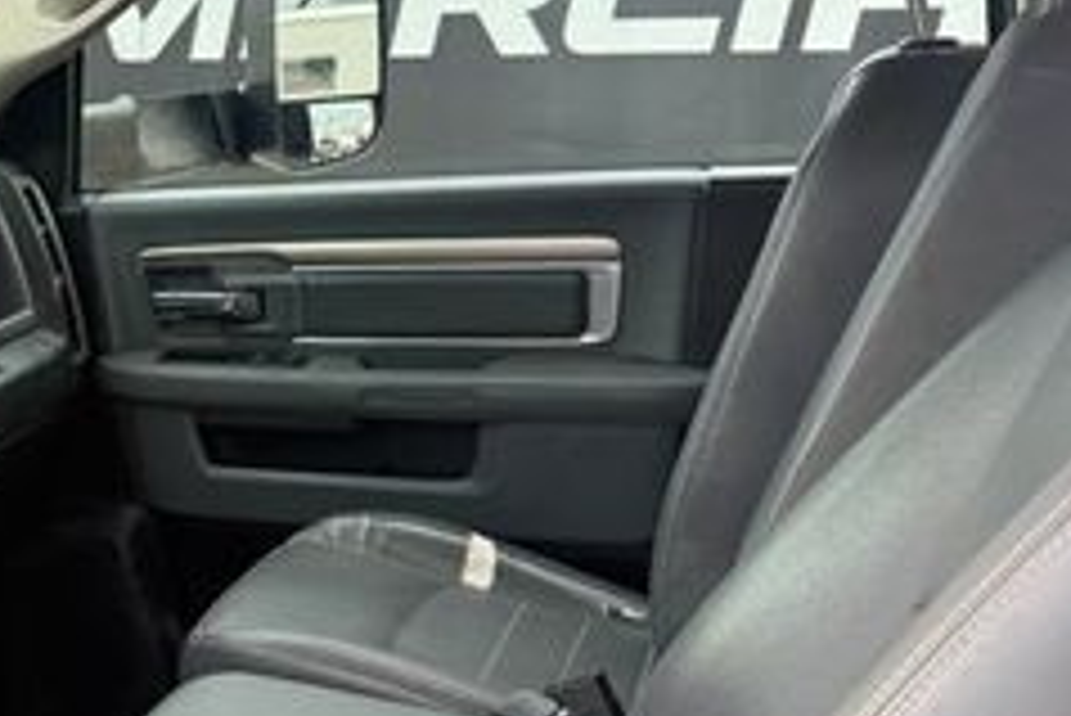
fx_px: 1994
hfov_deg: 26.7
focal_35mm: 67
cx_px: -212
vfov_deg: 20.3
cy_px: 351
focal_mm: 6.76
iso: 100
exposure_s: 1/281
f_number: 1.78
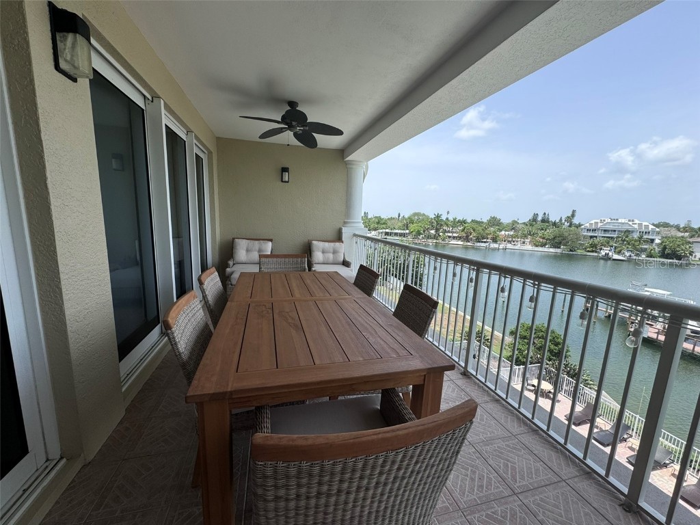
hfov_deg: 102.1
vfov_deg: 85.7
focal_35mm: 14
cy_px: 262
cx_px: 350
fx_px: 283
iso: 40
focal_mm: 2.22
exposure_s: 1/944
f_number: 2.2
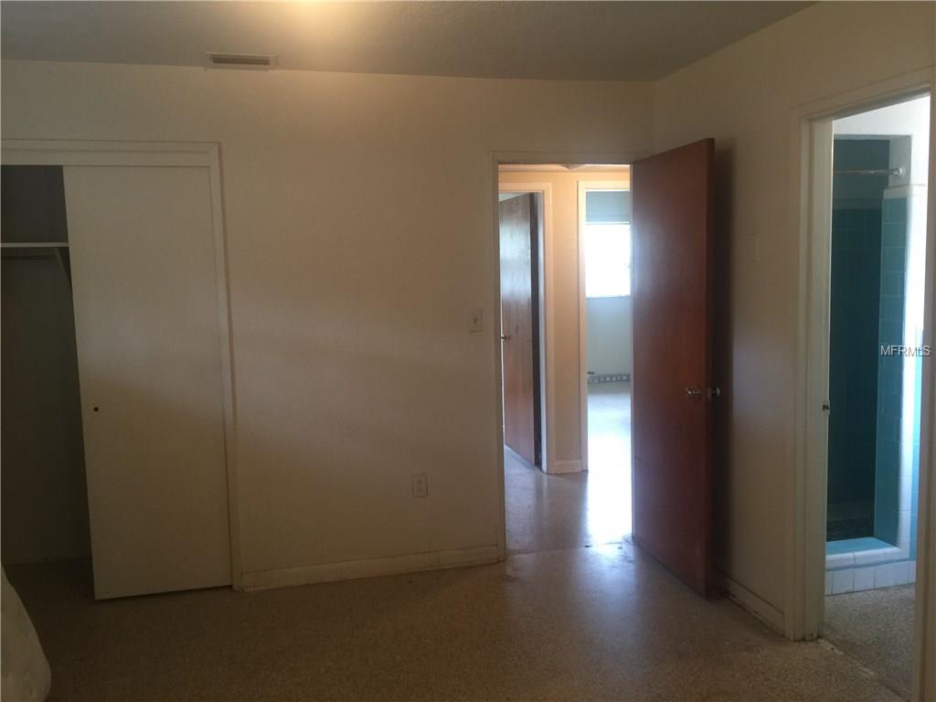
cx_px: 468
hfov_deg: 61.7
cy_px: 351
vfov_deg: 48.2
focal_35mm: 29
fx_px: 784
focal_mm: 4.15
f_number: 2.2
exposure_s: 1/15
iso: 80
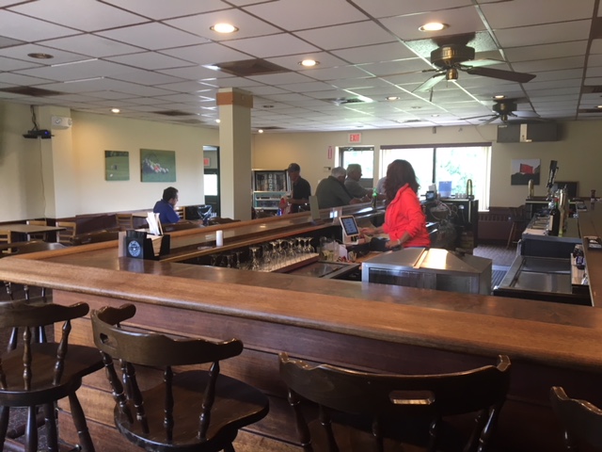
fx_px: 504
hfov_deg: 61.7
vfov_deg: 48.2
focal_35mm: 29
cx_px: 301
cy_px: 226
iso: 64
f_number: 2.2
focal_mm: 4.15
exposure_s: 1/30
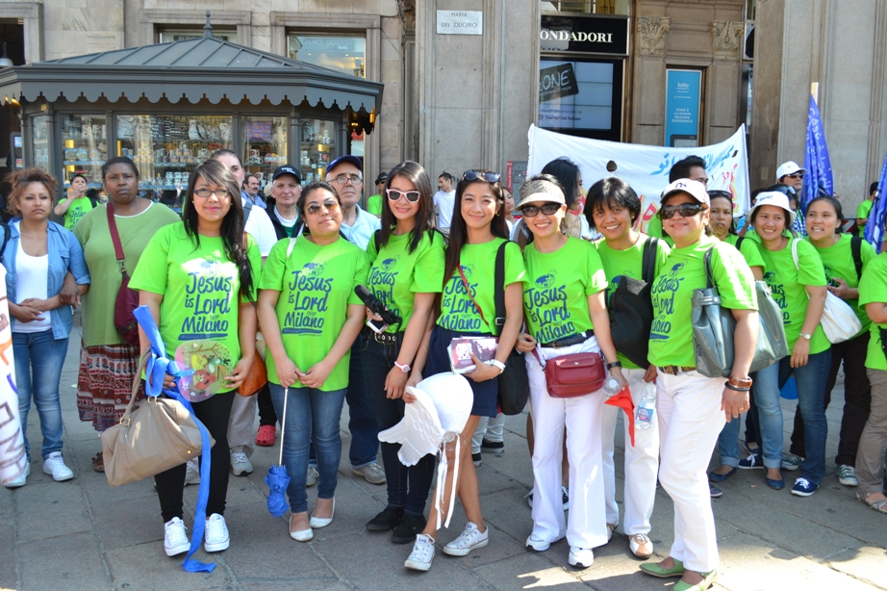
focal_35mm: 30
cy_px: 296
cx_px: 444
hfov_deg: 61.9
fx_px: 739
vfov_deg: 43.6
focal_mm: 20
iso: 100
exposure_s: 1/80
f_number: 6.3
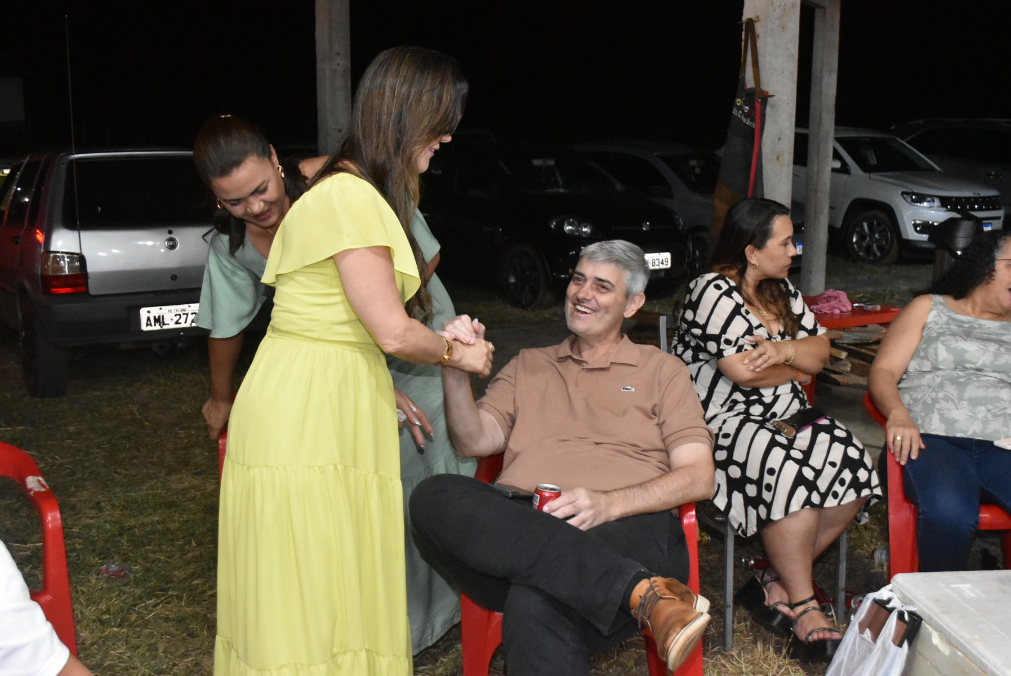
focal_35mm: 42
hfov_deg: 46.4
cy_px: 338
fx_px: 1180
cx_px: 506
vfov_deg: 32.0
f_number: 5
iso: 5000
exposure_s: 1/80
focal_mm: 28
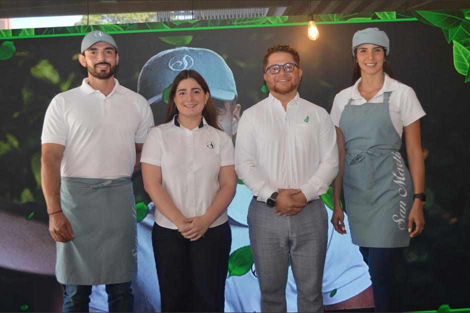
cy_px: 156
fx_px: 568
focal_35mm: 44
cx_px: 235
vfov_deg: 30.9
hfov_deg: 45.0
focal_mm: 29
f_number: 4.5
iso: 500
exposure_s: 1/60
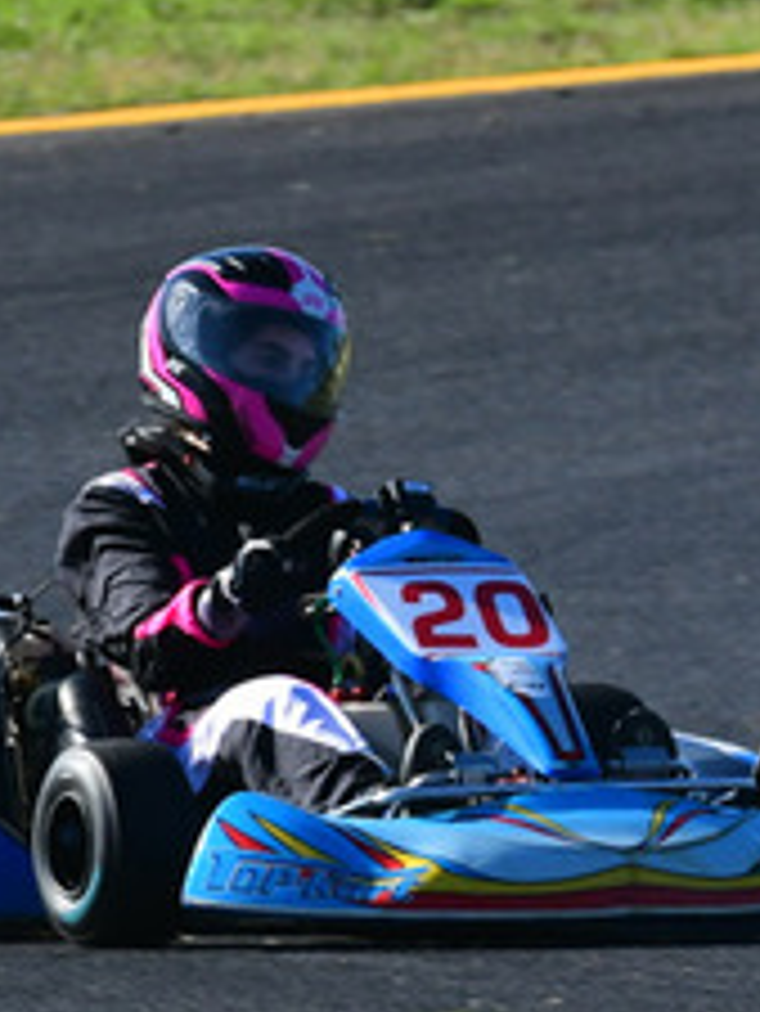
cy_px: 274
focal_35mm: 2563
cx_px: 526
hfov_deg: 0.6
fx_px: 74957
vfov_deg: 0.8
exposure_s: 1/640
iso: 500
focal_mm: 500
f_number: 10
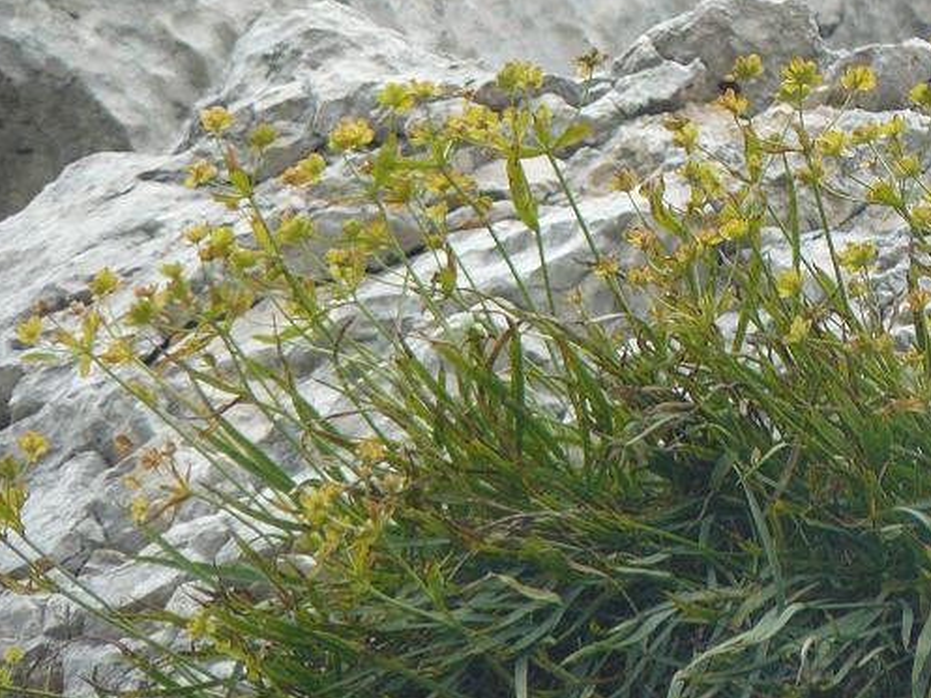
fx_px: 17943
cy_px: 191
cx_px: 672
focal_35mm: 667
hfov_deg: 3.0
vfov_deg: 2.2
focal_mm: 72
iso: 100
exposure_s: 1/160
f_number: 4
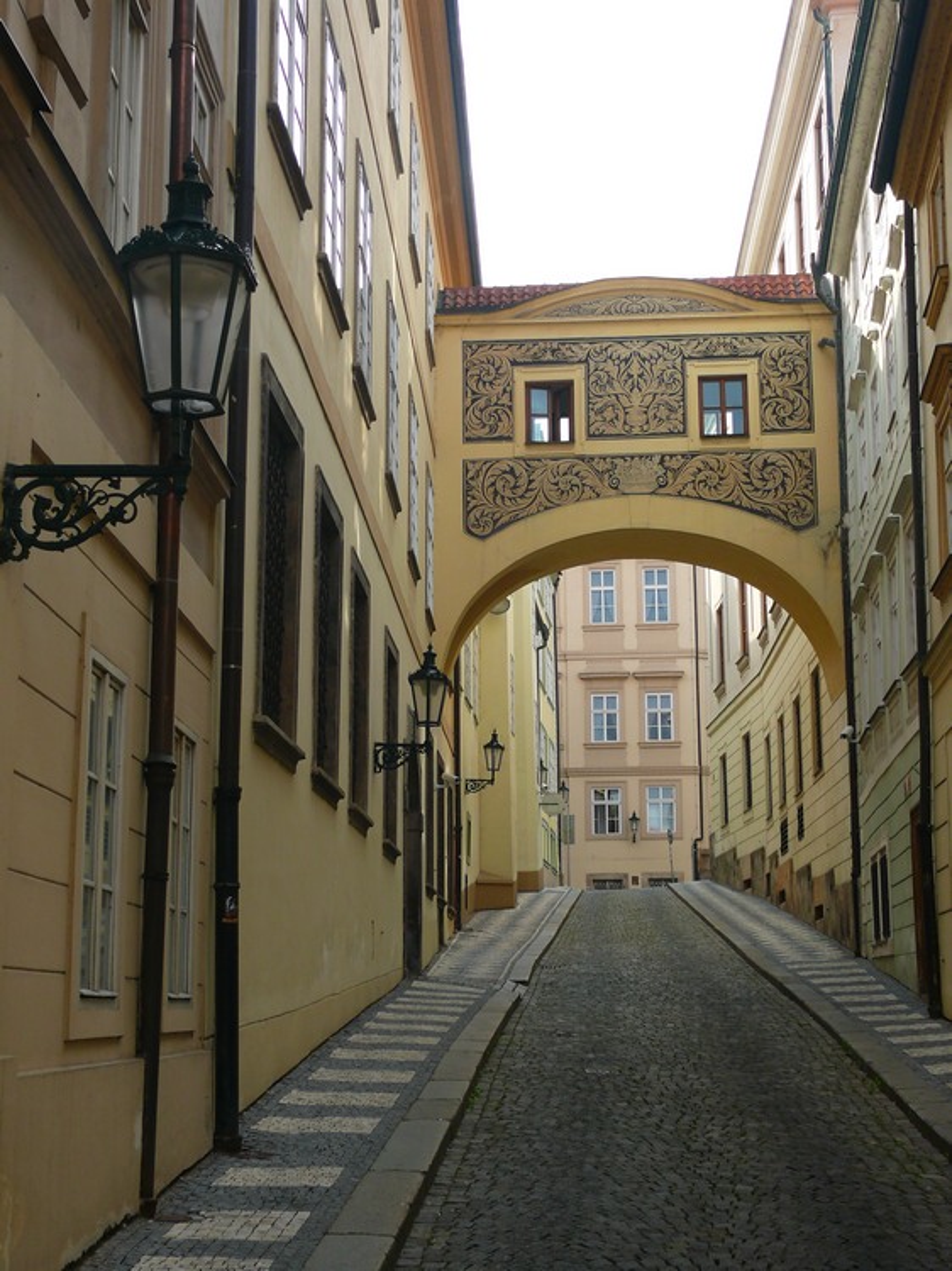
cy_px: 636
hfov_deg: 29.1
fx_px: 1834
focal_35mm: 50
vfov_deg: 38.2
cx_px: 476
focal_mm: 10.5
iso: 100
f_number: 3.6
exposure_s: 1/100
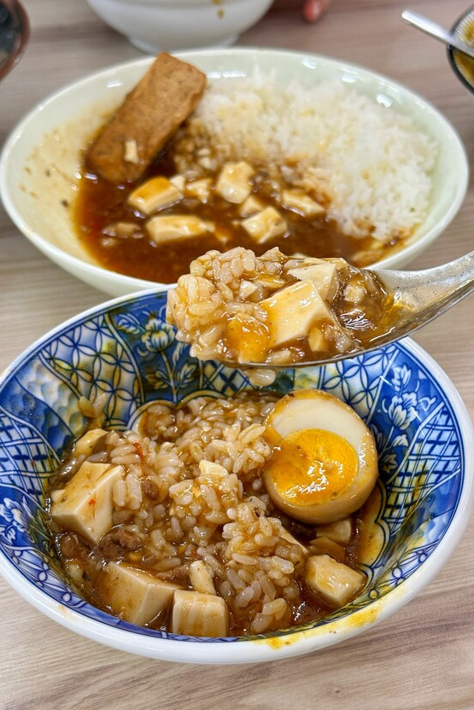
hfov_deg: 26.5
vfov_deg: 38.9
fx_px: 1007
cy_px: 351
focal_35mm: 51
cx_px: 246
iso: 160
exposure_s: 1/60
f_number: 1.78
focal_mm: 6.86
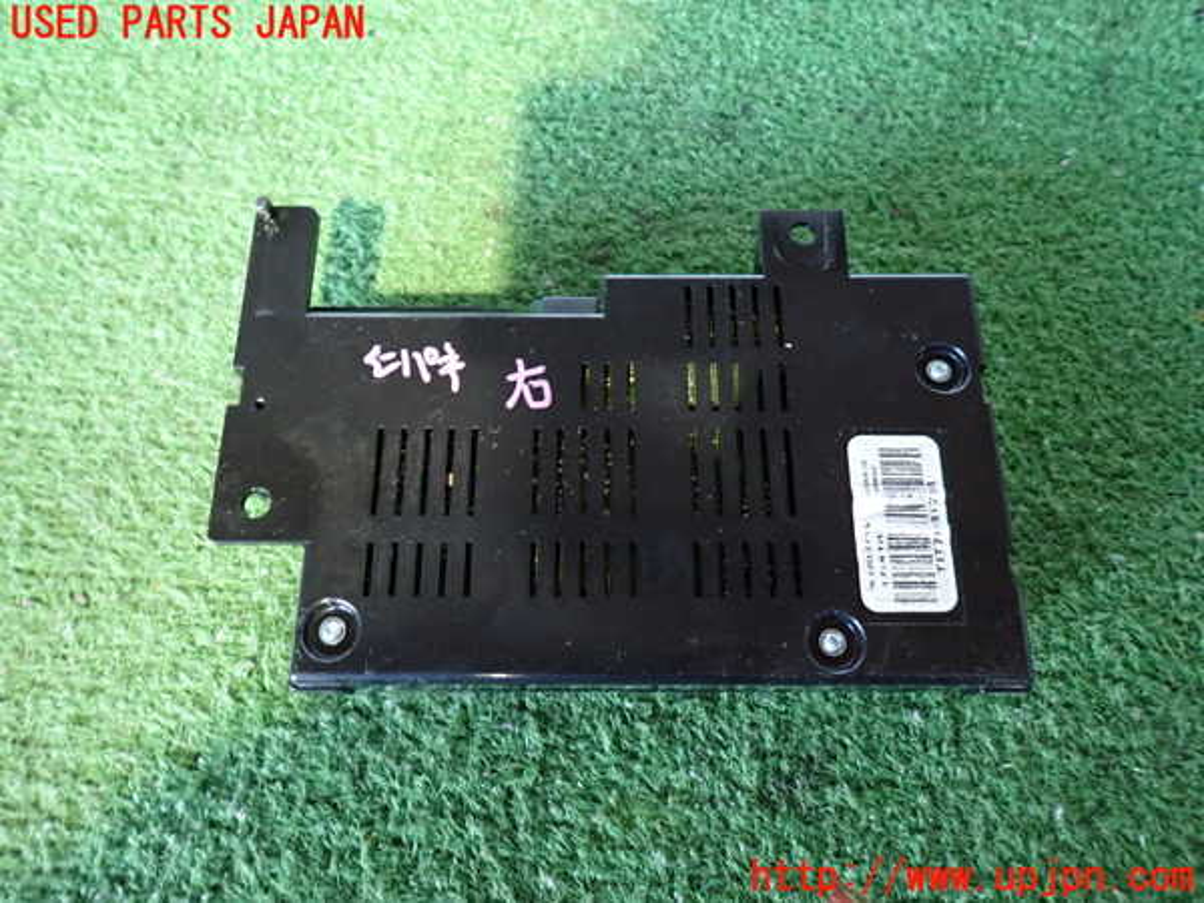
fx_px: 870
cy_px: 452
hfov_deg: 69.4
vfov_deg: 54.9
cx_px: 602
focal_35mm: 25
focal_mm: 4.5
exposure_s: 1/20
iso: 800
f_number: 2
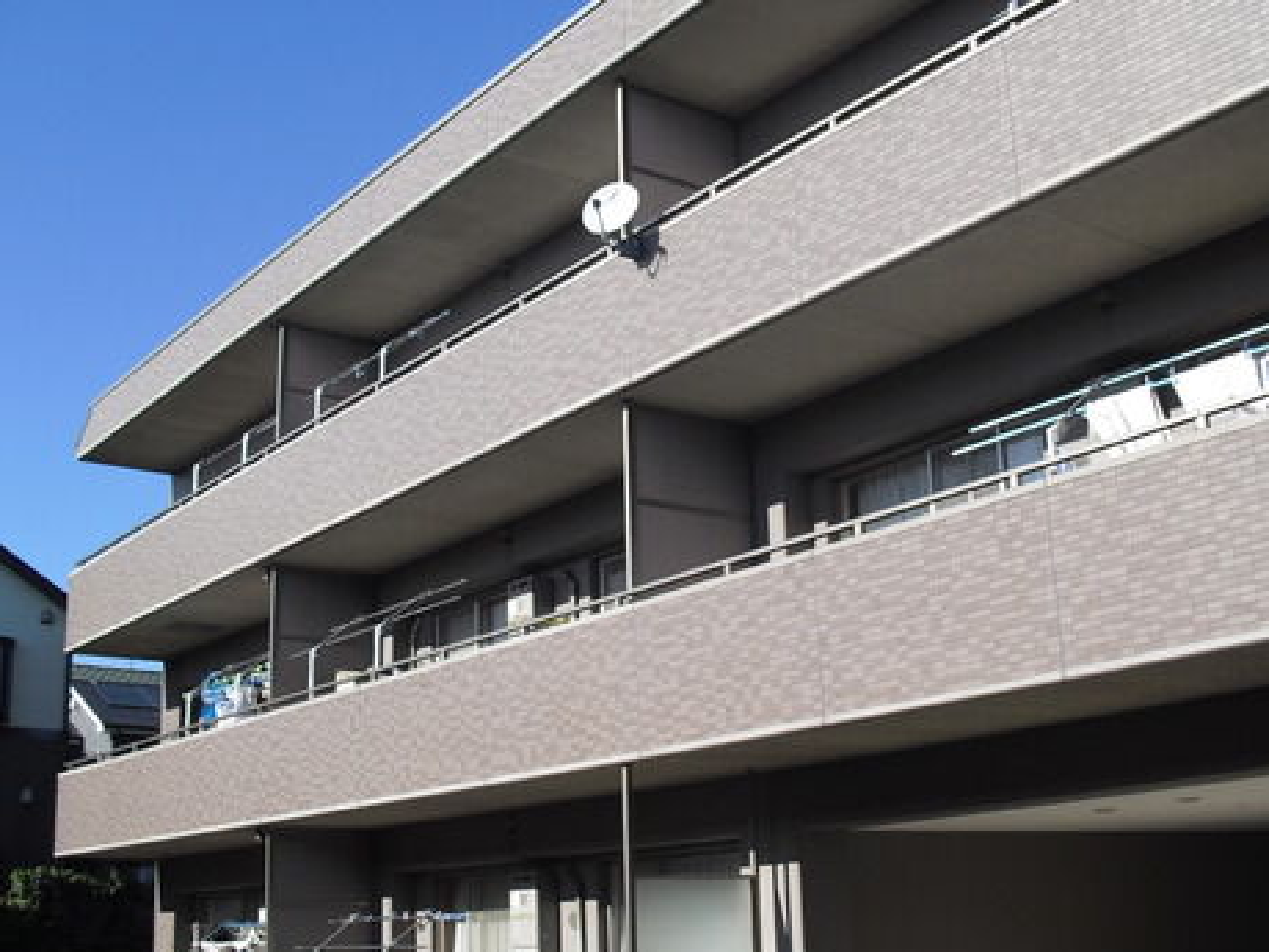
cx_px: 737
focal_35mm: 47
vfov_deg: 30.9
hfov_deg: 40.3
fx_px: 1723
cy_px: 488
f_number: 7.8
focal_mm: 6.3
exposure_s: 1/100
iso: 64
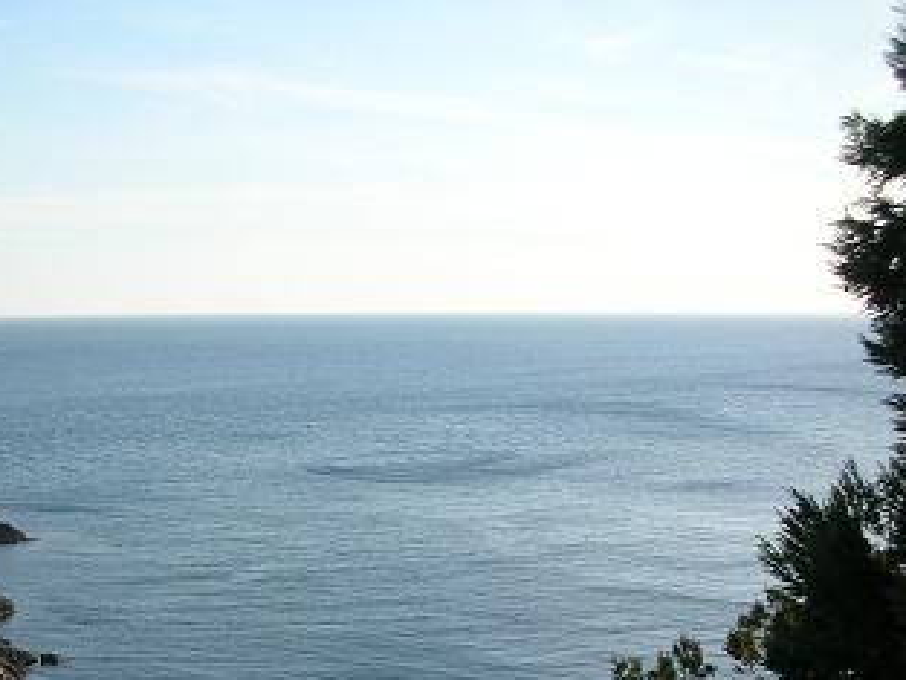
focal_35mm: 58
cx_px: 178
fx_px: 1519
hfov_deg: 32.3
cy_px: 514
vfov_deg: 24.9
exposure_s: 1/100
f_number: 8.5
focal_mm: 5.8
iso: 50
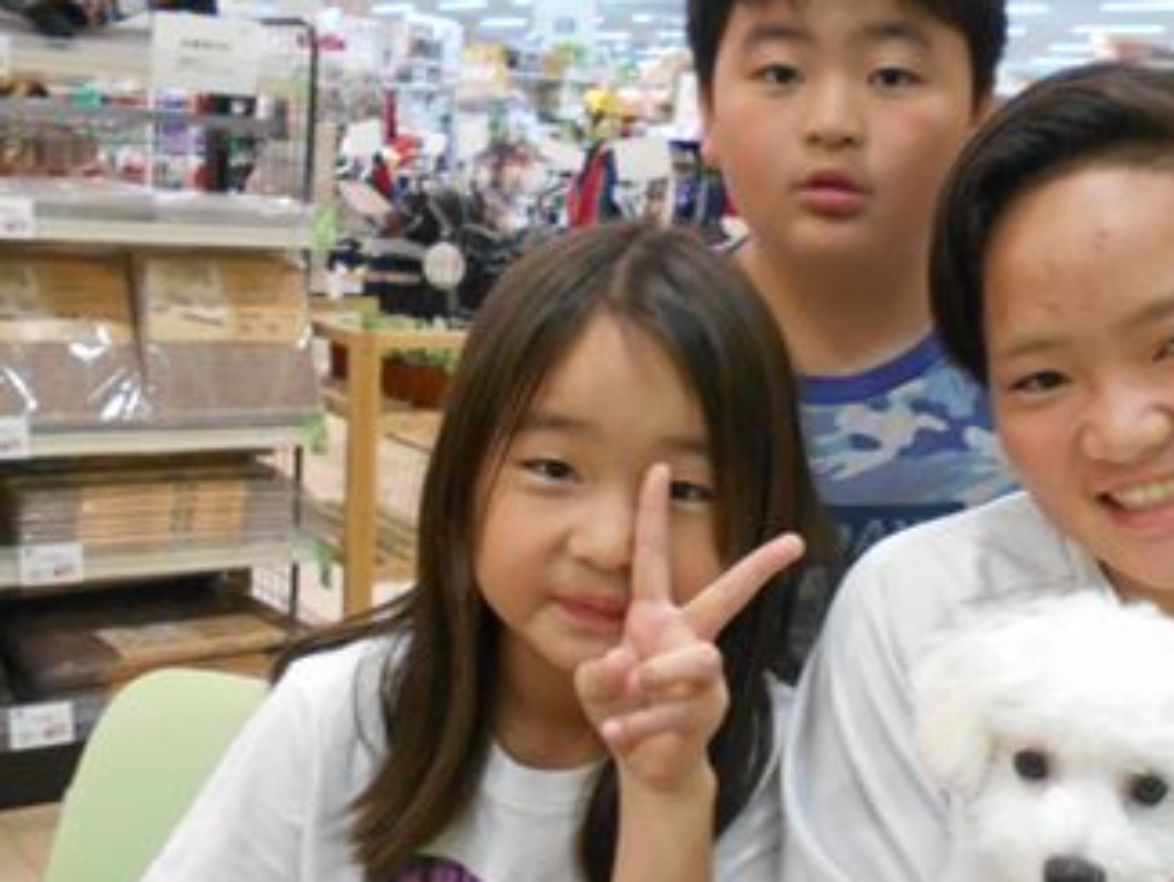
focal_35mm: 48
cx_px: 907
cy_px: 430
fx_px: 1629
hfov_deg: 38.4
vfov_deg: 30.3
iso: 320
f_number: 3.2
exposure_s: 1/30
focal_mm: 4.6
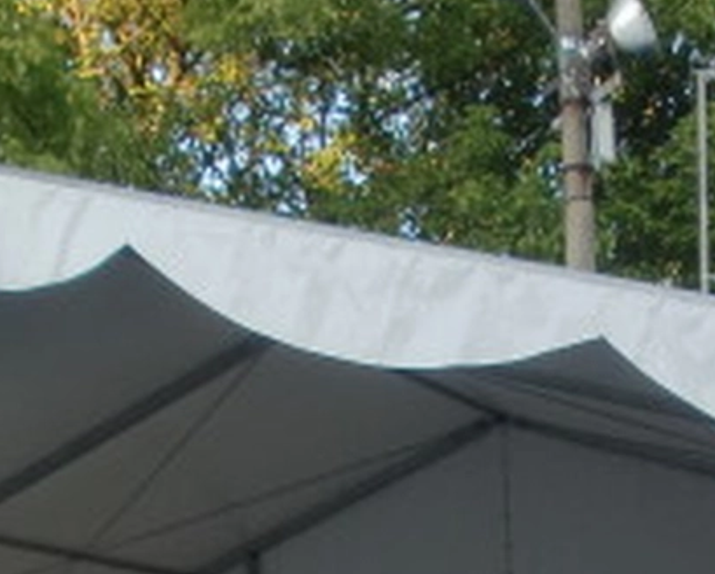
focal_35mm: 93
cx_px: 385
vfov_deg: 15.6
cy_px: 772
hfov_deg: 20.6
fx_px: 1970
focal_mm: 4.65
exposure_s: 1/200
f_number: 2.6
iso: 64
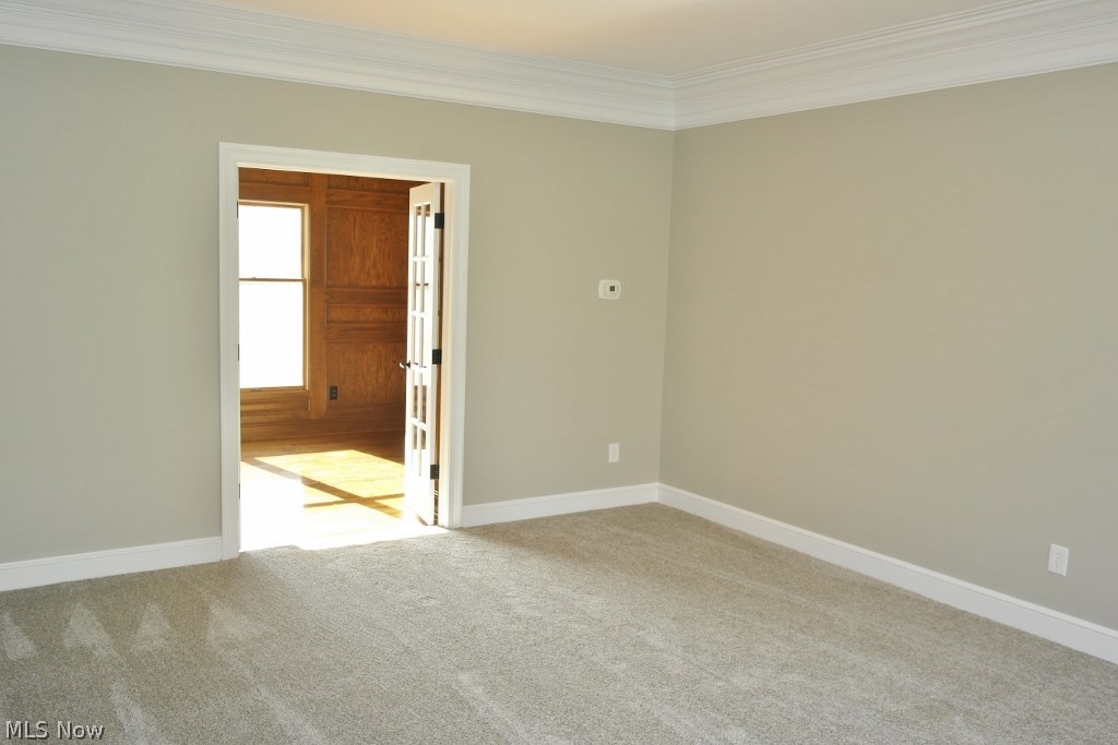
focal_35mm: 30
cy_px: 372
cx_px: 559
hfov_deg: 61.9
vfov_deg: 43.6
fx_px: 932
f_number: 3.5
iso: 200
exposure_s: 1/80
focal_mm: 20
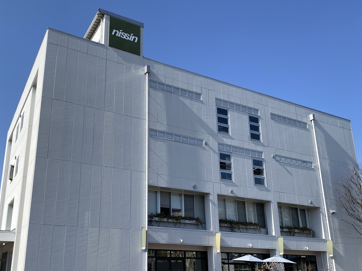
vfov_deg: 42.7
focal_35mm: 33
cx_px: 147
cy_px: 167
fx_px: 345
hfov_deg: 55.0
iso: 32
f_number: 1.8
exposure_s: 1/2755
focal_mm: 4.25
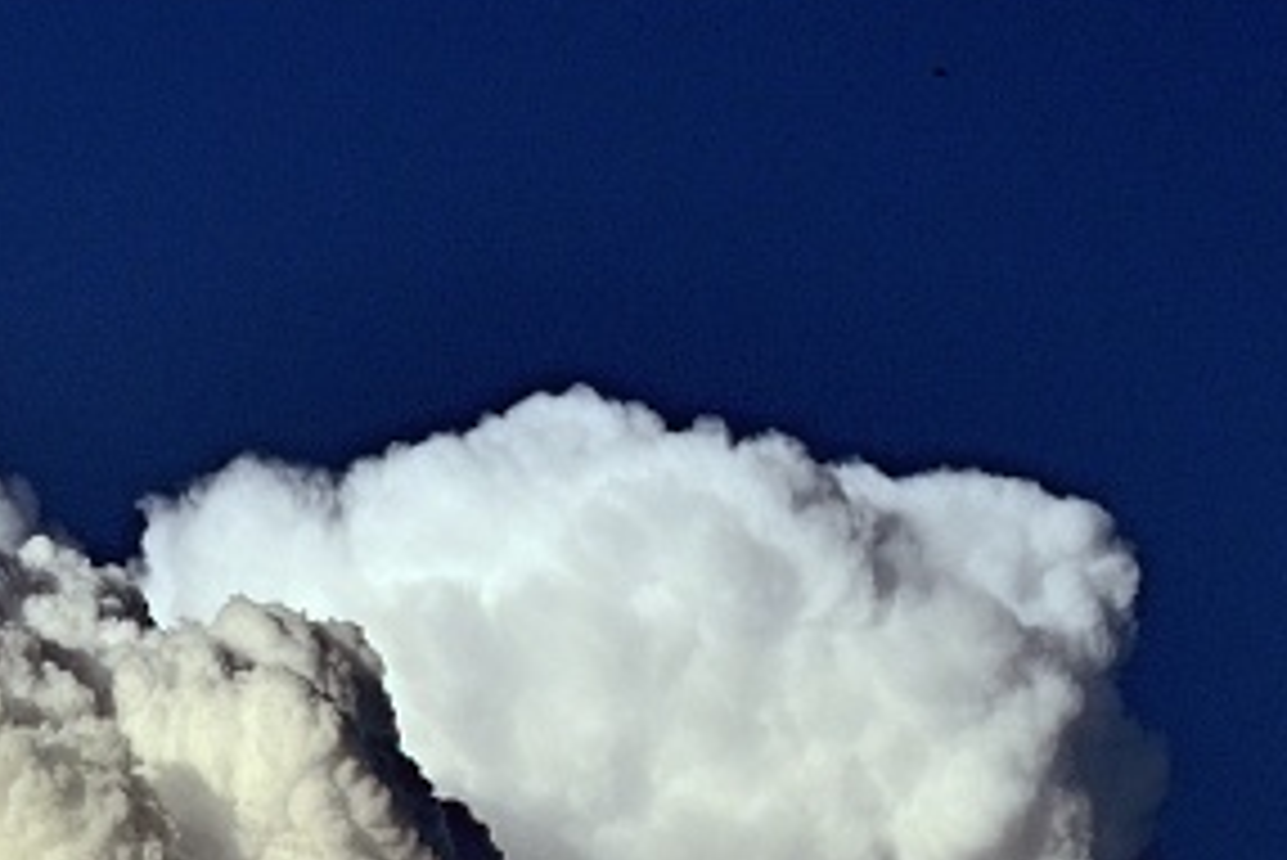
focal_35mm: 289
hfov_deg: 7.0
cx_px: -837
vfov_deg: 4.7
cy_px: 1146
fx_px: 10328
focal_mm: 55
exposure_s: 1/250
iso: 400
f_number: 10
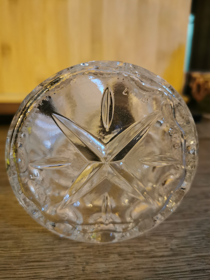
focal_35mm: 27
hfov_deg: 51.4
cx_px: 105
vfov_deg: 65.3
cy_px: 140
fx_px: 218
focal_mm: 5.58
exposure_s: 1/20
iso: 1250
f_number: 1.8
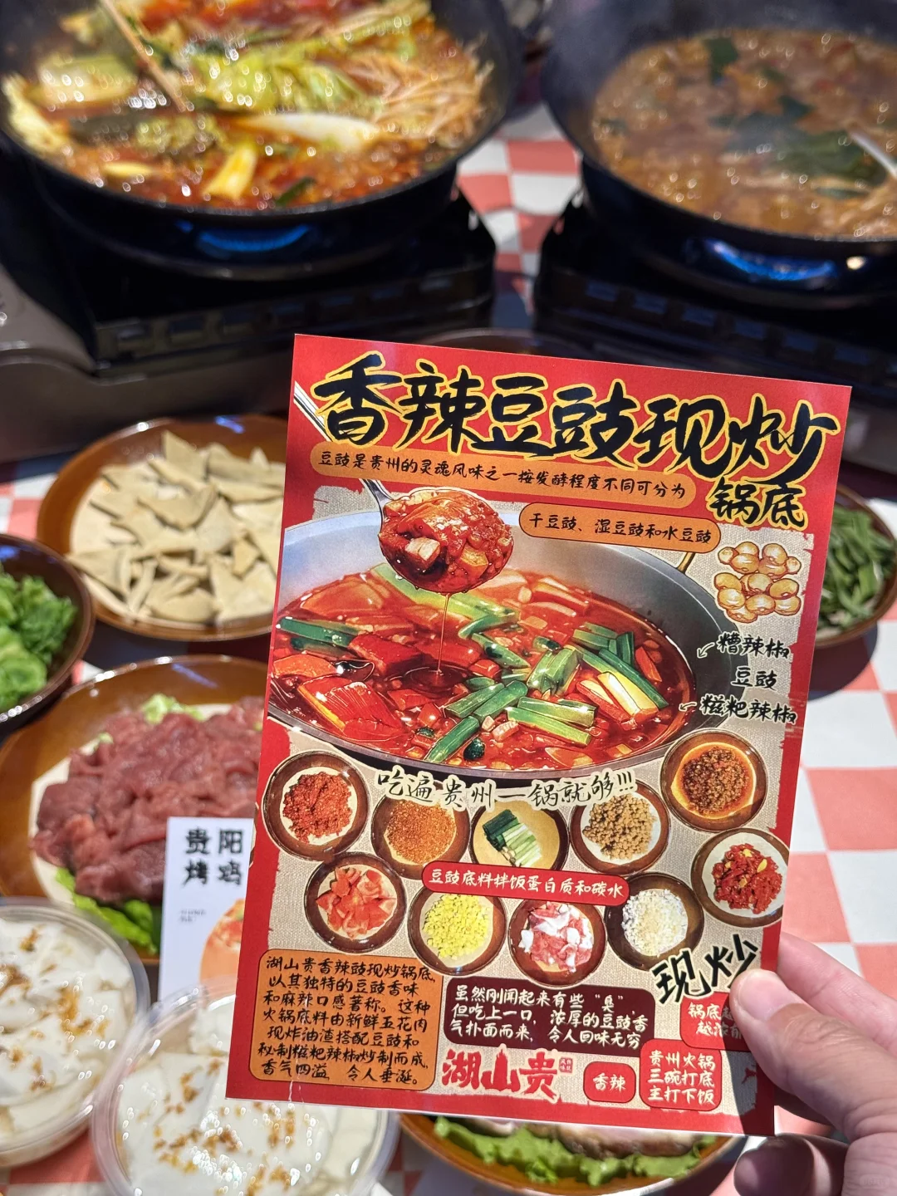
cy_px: 598
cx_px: 448
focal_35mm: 48
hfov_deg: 30.3
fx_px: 1658
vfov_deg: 39.7
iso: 80
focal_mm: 6.76
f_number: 1.78
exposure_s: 1/100
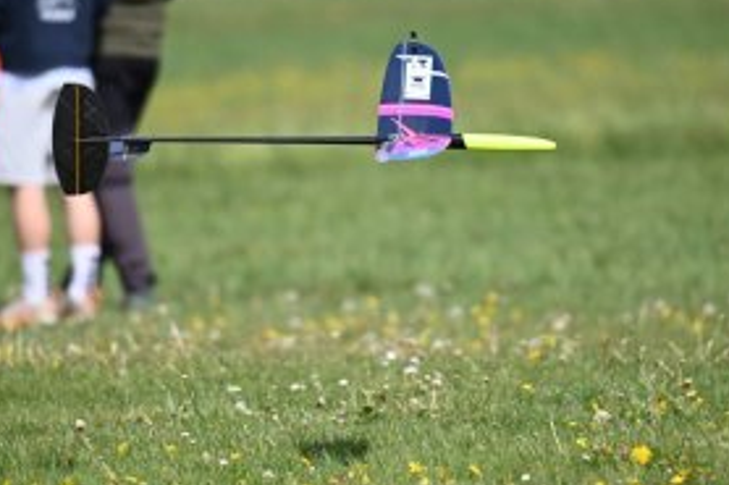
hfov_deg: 2.9
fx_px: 14490
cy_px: 228
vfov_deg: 1.9
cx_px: 368
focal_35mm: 716
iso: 320
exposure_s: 1/1600
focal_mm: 400
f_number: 6.3
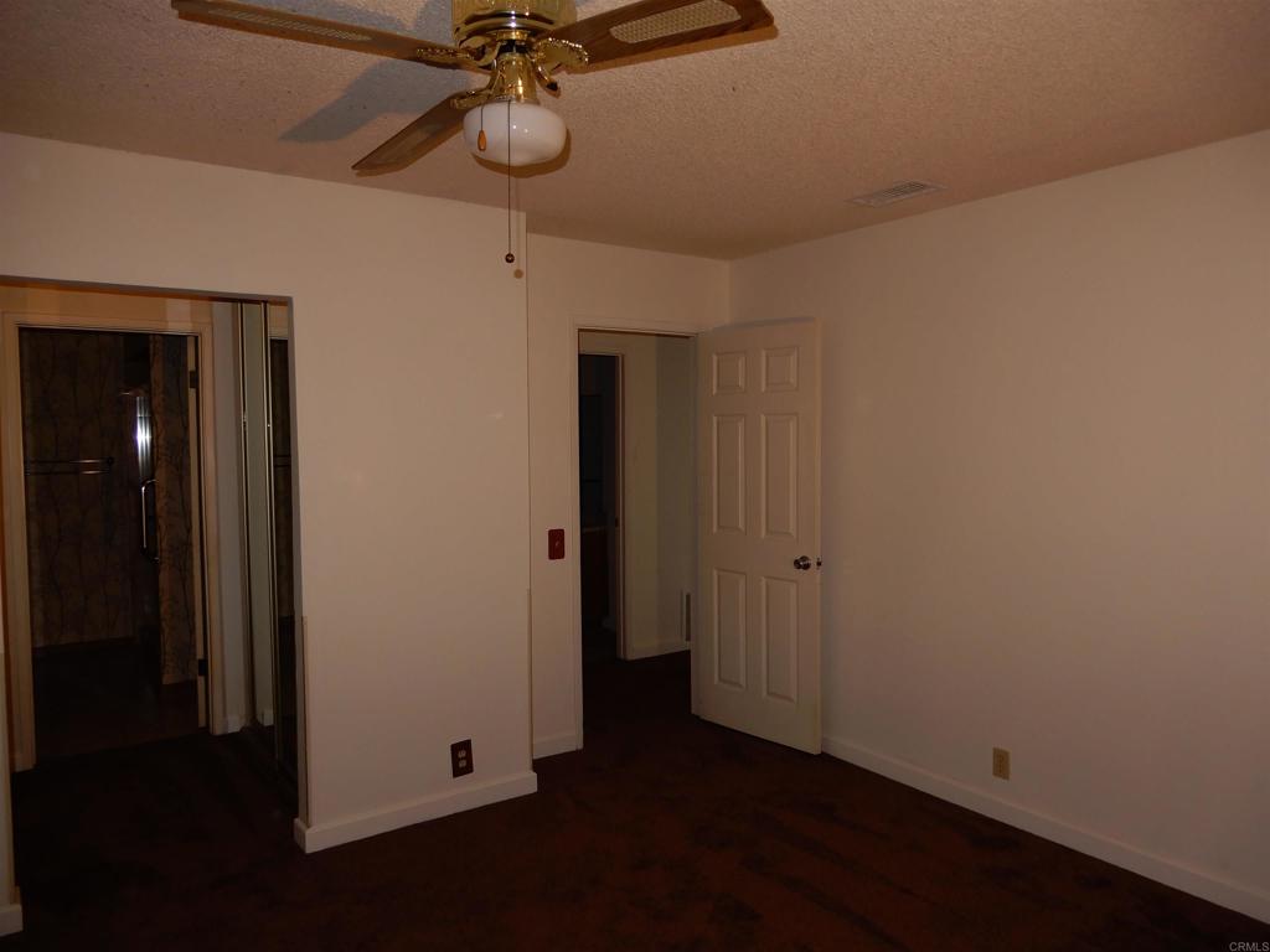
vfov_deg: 56.8
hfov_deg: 71.6
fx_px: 881
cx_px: 635
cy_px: 476
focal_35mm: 24
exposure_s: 1/80
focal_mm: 4.3
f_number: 3.4
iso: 80
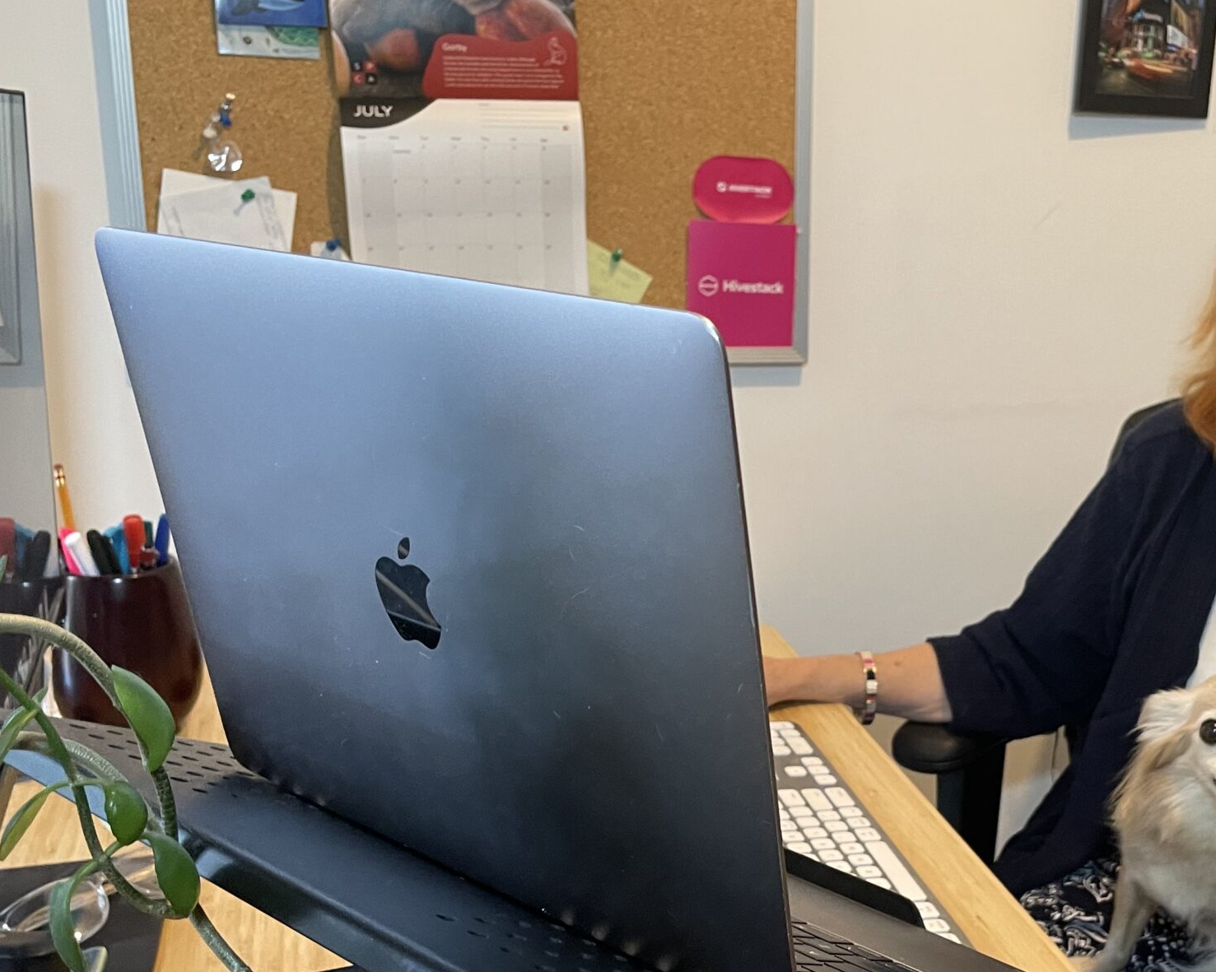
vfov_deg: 33.9
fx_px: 1583
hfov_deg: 40.8
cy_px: 616
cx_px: 917
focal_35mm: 44
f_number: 1.6
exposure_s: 1/42
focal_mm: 4.2
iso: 200
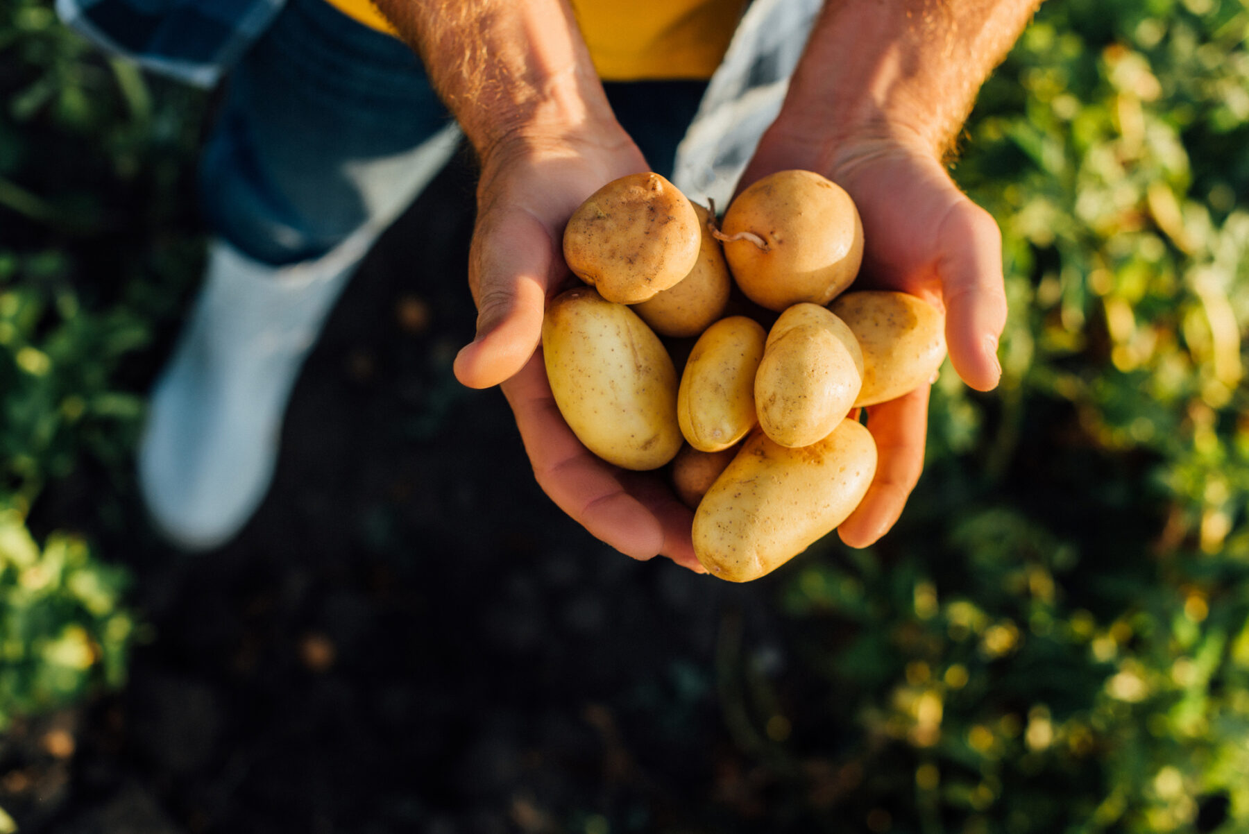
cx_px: 624
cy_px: 417
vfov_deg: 27.0
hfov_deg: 39.6
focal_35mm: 50
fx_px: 1735
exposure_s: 1/800
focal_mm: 50
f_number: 3.5
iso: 100
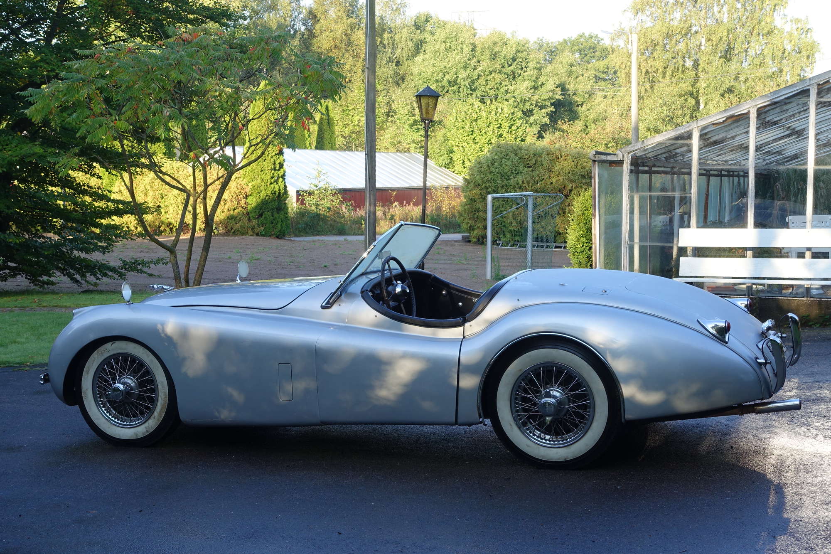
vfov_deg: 24.2
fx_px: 1292
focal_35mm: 56
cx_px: 416
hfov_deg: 35.6
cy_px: 277
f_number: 5.6
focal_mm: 20.43
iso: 125
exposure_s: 1/80
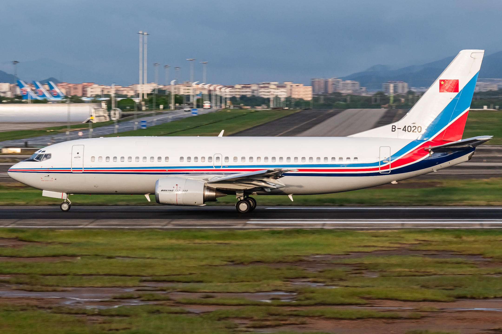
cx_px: 251
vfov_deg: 6.1
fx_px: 3137
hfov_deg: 9.1
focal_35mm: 225
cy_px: 167
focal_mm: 150
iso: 640
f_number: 16
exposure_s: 1/250
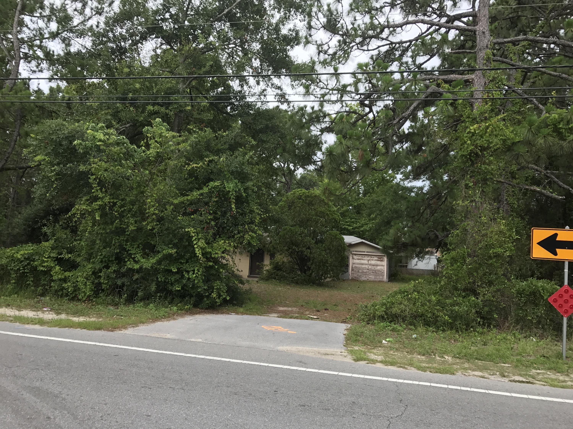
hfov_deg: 63.4
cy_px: 214
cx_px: 286
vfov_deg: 49.7
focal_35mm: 28
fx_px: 463
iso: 20
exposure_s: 1/778
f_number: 1.8
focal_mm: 3.99
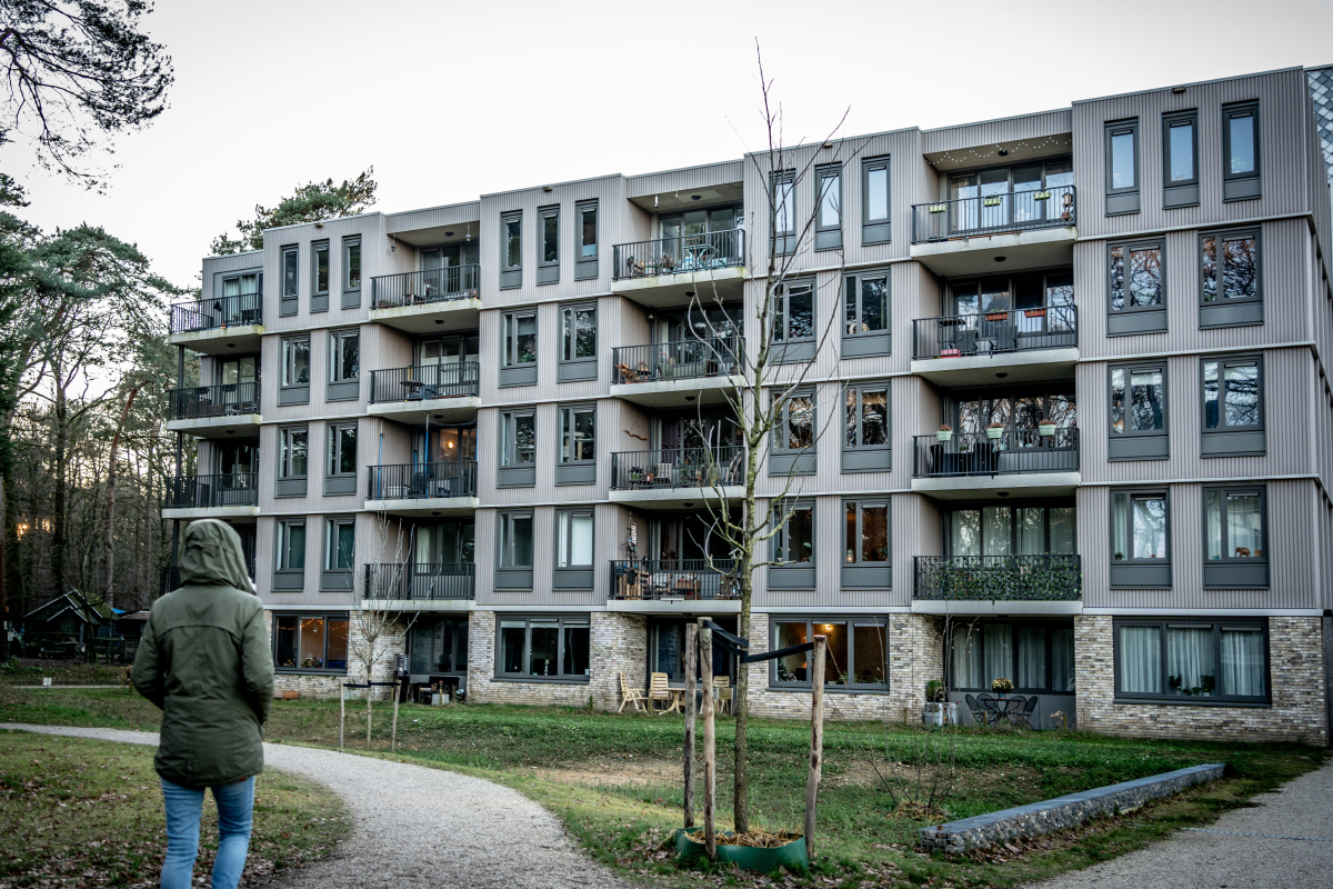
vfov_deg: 37.9
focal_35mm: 35
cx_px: 666
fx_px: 1296
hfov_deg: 54.4
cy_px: 444
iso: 320
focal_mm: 35
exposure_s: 1/125
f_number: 2.8
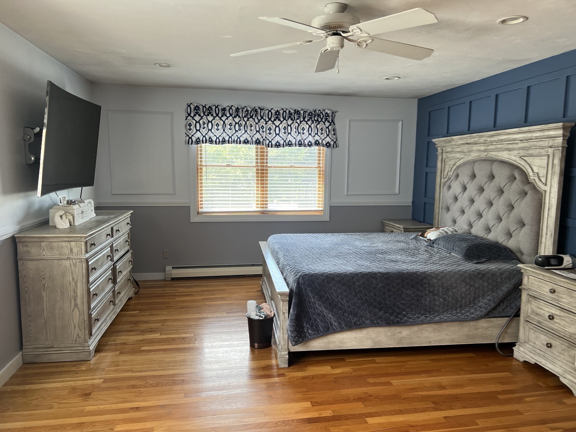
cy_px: 216
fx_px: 433
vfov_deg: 53.1
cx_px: 288
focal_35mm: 26
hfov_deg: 67.3
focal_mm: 5.7
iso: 125
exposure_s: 1/118
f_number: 1.5
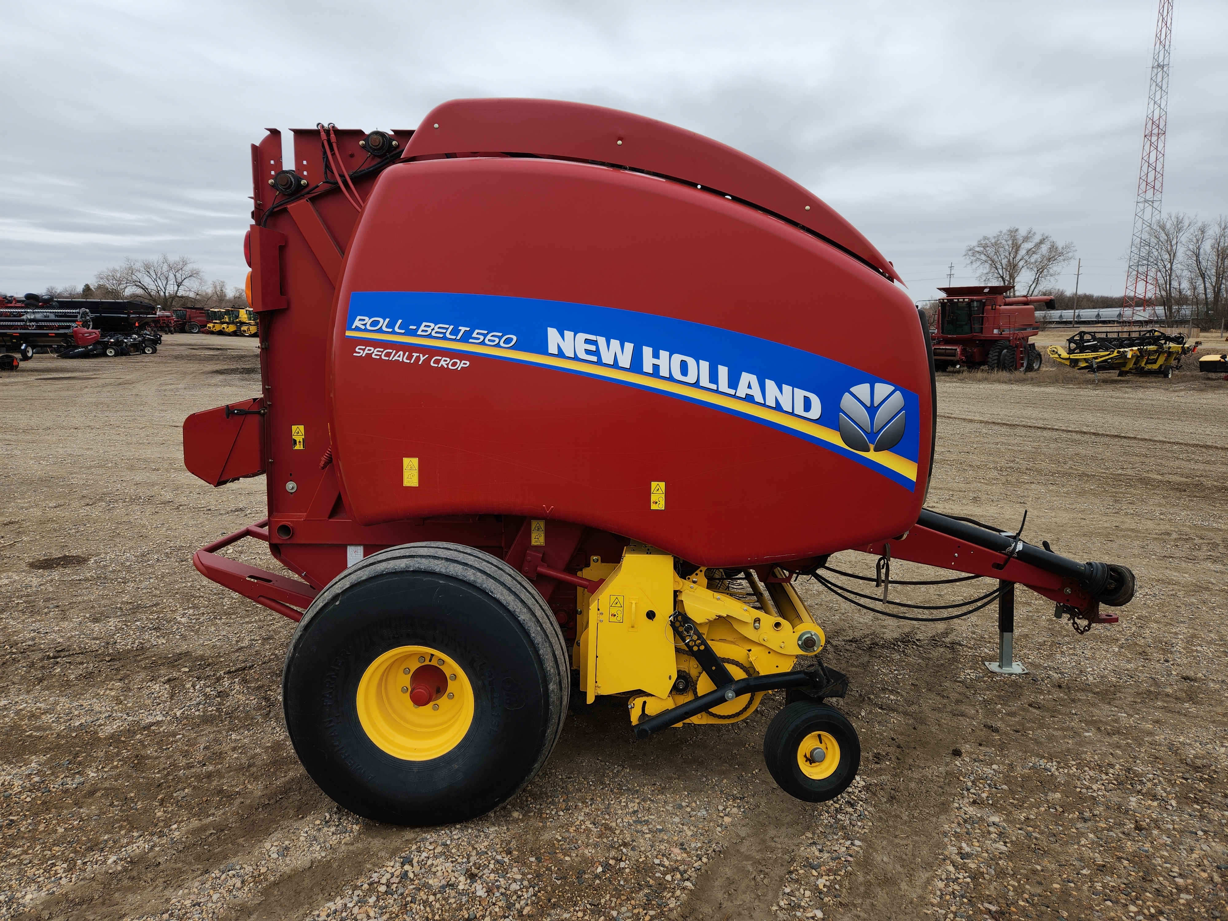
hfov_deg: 73.9
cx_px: 614
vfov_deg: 58.9
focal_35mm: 23
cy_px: 460
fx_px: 816
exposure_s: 1/531
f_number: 1.8
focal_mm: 5.4
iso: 20
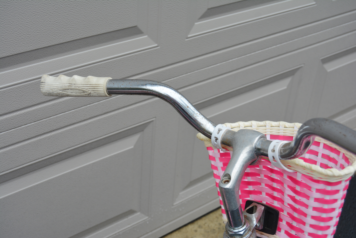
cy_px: 119
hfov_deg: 37.9
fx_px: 519
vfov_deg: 25.8
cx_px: 178
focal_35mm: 52
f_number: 6.3
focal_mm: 35
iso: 200
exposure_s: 1/160
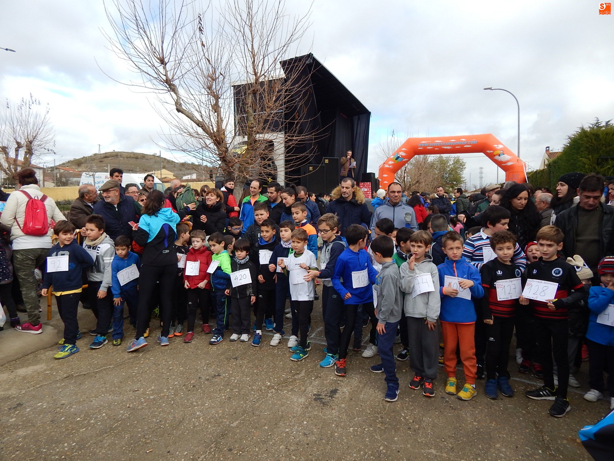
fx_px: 390
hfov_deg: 76.4
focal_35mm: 22
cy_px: 230
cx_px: 307
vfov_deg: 61.1
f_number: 3
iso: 125
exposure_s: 1/640
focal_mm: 4
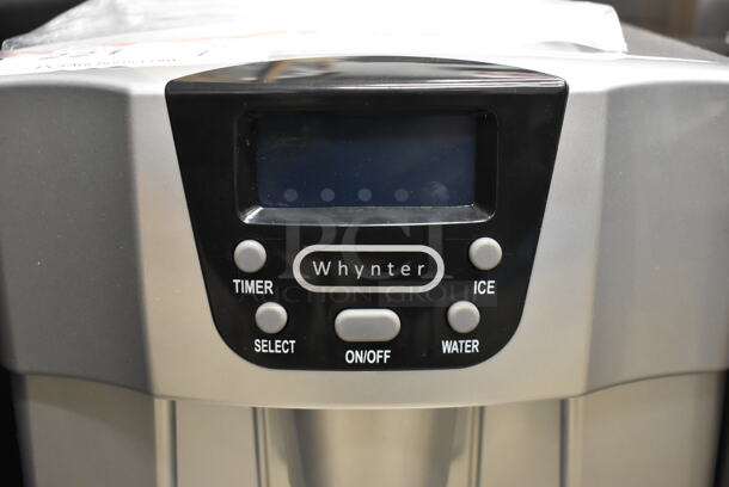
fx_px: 882
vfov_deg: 30.9
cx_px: 364
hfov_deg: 44.9
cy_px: 244
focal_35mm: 44
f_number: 4.2
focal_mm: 29
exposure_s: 1/50
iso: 2800
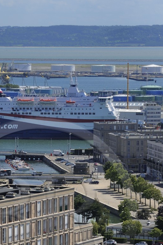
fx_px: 1715
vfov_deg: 8.2
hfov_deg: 5.4
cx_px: 40
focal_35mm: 252
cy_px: 216
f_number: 9
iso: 200
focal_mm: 122
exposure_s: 1/320
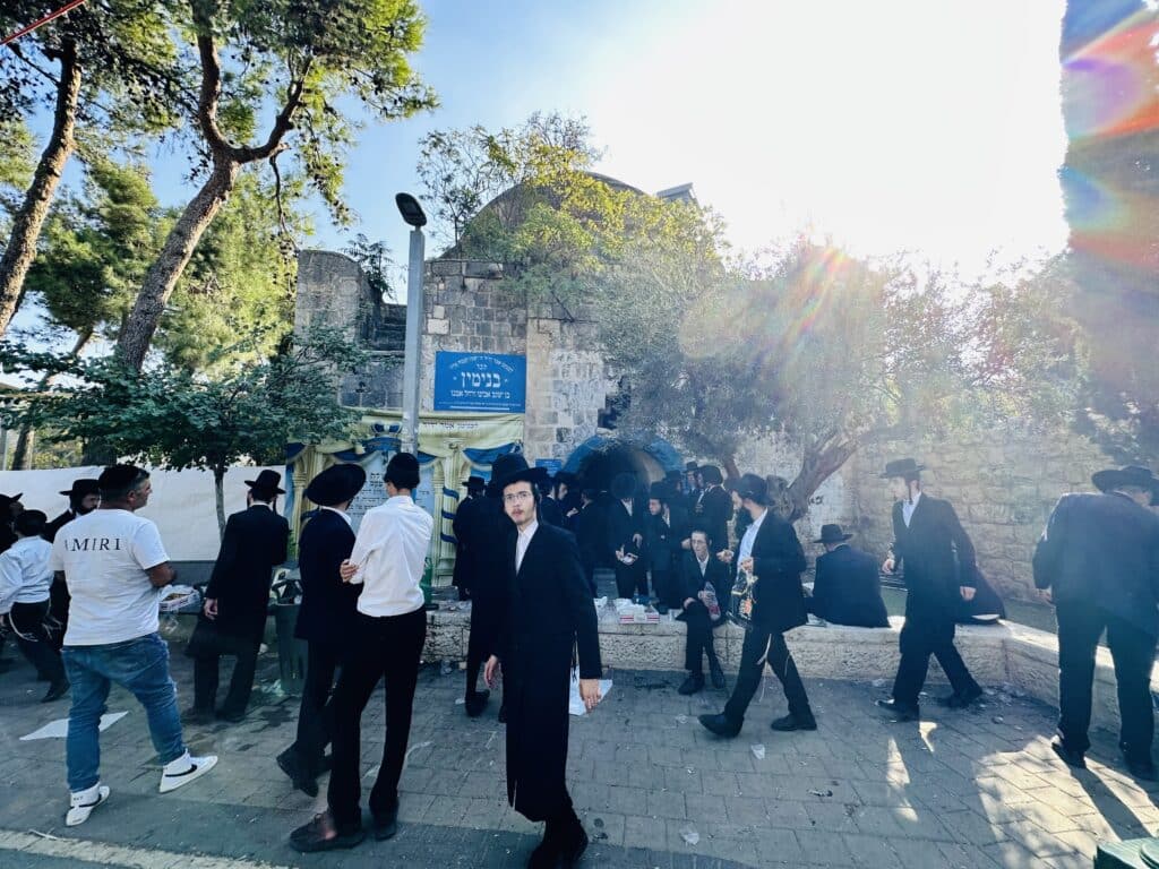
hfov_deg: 102.1
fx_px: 469
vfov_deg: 85.7
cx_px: 580
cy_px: 434
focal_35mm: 14
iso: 40
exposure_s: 1/344
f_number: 2.2
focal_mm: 2.22
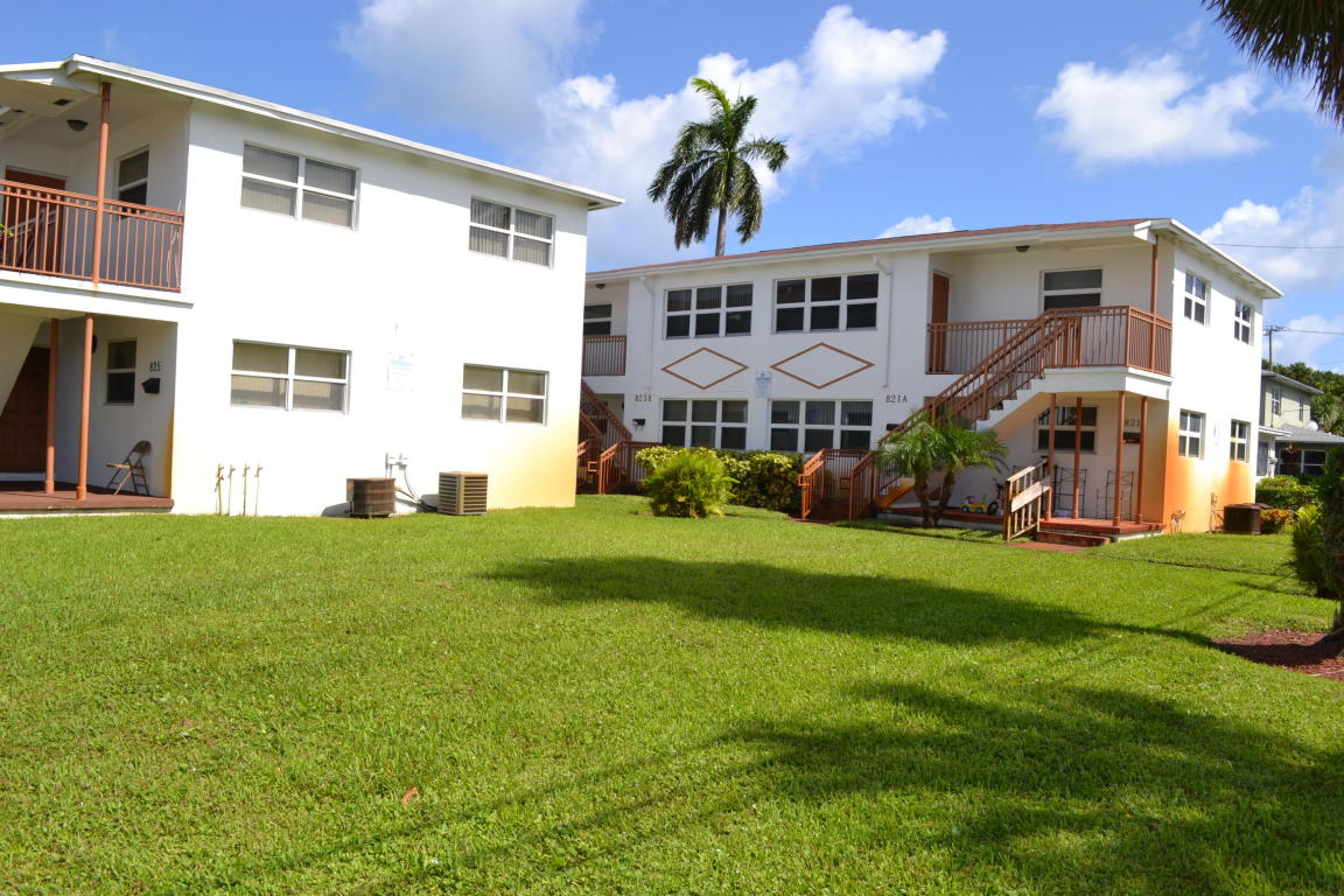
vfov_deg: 47.9
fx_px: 1008
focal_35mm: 27
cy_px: 448
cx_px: 672
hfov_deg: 67.4
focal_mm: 18
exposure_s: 1/200
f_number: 9
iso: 100
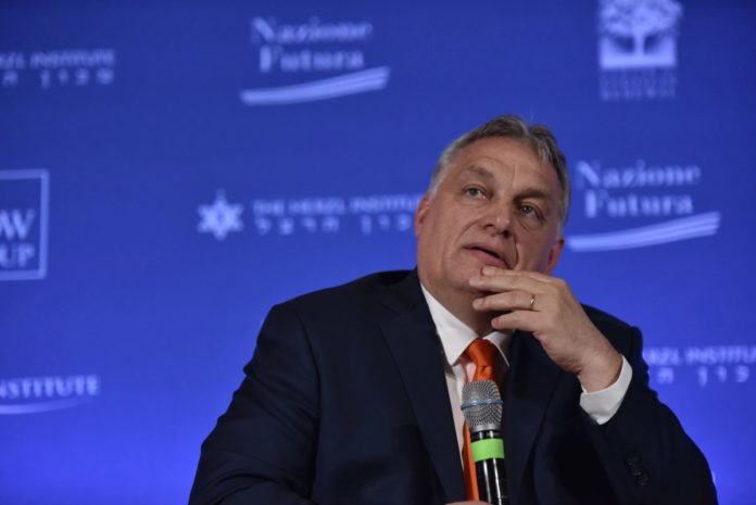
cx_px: 378
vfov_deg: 11.3
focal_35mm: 122
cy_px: 252
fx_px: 2563
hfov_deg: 16.8
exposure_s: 1/400
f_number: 2.8
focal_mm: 122
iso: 2500
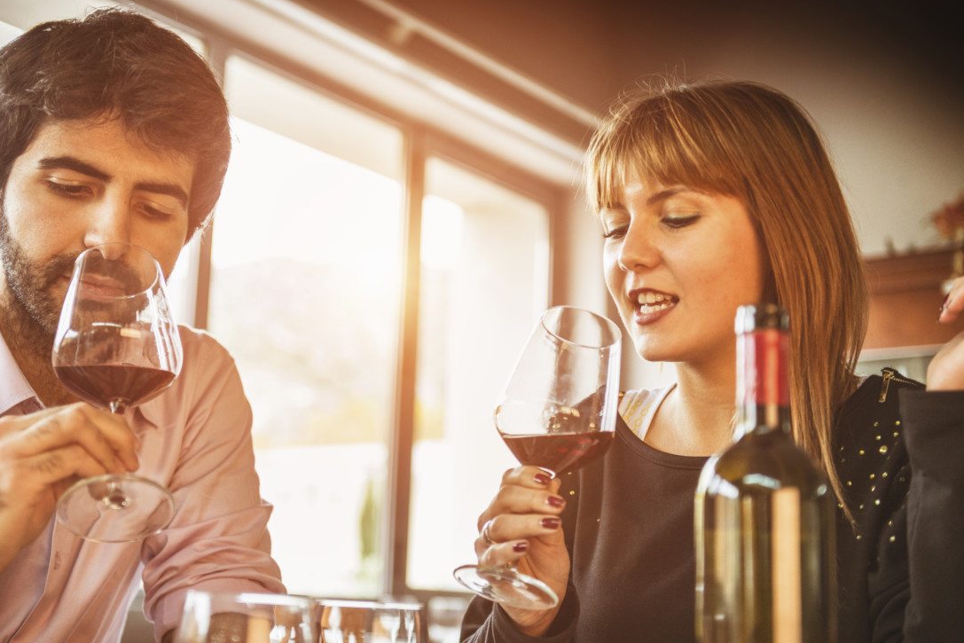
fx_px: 1419
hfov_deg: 37.5
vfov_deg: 25.5
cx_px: 434
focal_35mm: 53
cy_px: 345
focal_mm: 48
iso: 1250
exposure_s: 1/160
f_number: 2.8
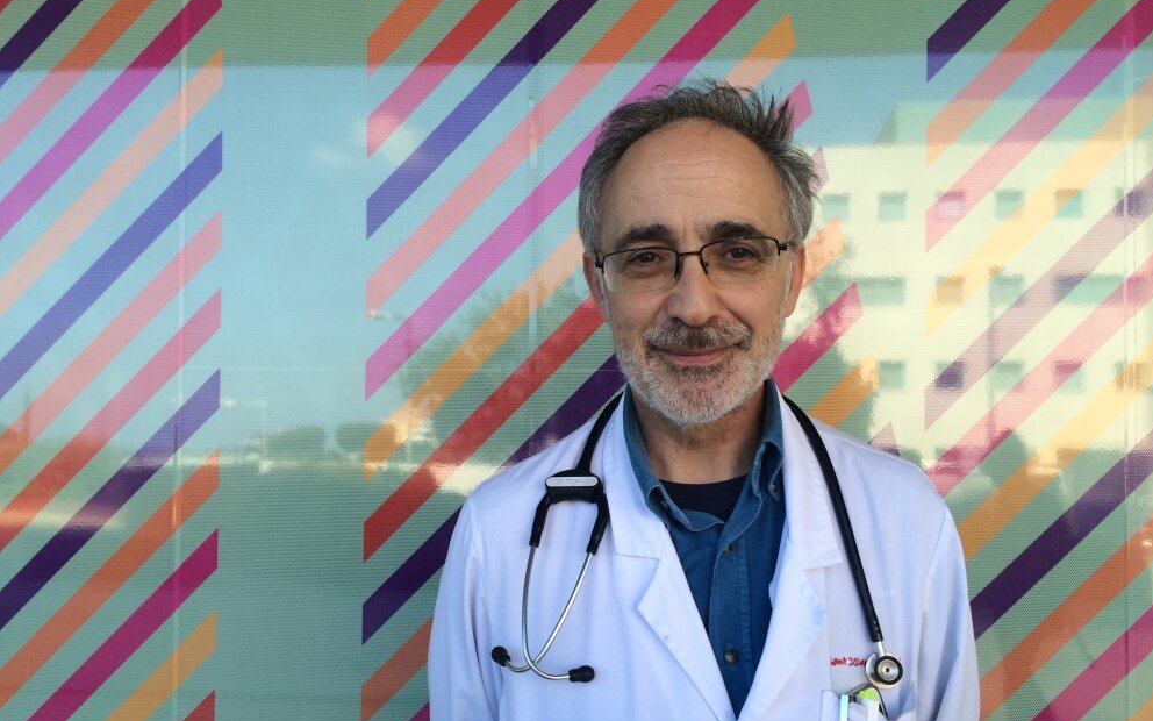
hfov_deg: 61.2
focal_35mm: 31
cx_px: 580
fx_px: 974
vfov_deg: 40.4
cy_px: 428
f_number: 2.2
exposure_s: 1/406
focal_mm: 4.15
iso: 32
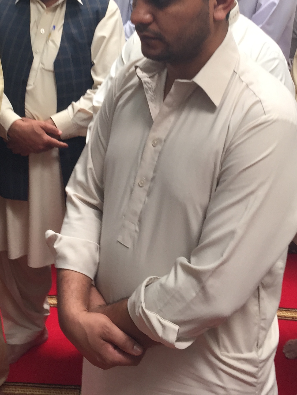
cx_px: 110
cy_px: 94
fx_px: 732
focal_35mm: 64
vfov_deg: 29.7
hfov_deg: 22.9
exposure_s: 1/50
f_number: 2.2
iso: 40
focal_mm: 4.15
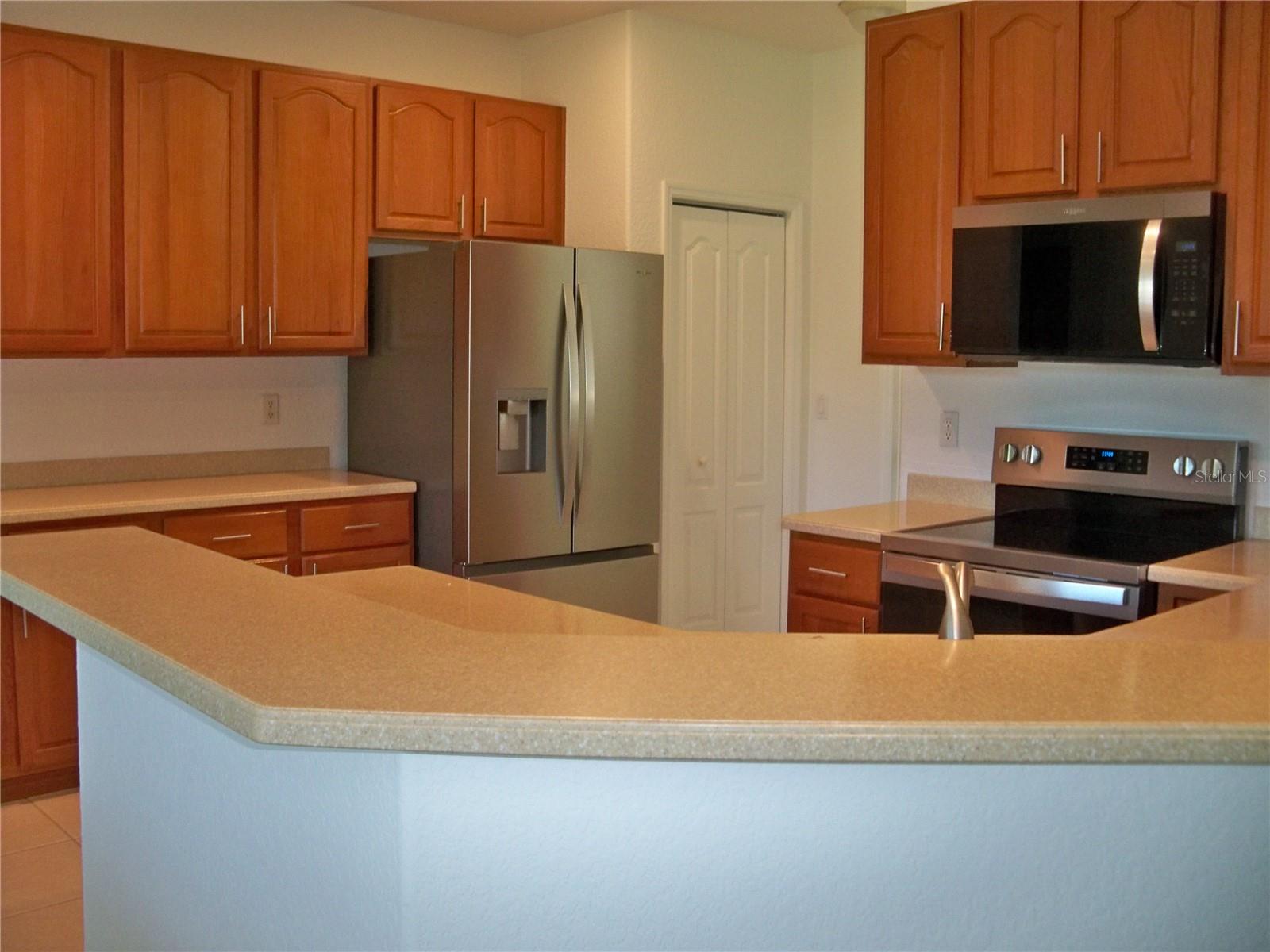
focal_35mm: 35
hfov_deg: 52.6
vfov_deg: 40.7
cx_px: 635
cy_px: 476
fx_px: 1284
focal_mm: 6.2
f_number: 3.5
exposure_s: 1/30
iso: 200
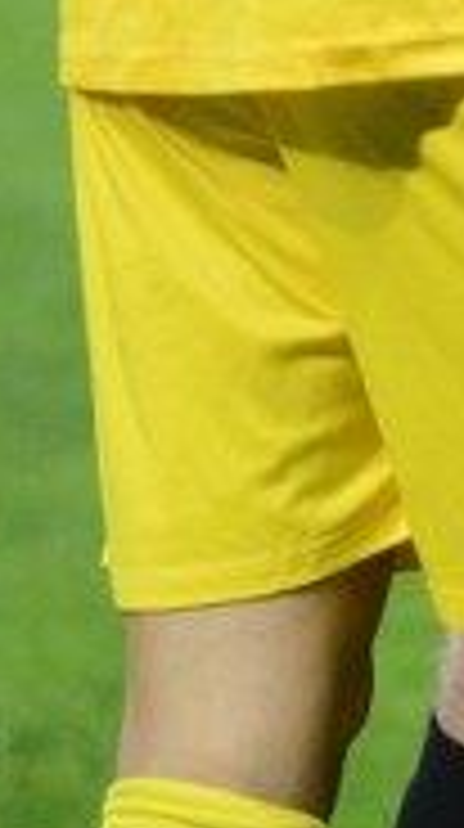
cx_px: 1635
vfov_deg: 2.7
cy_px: -490
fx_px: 17299
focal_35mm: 788
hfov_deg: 1.5
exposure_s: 1/800
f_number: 2.8
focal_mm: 135
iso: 2000
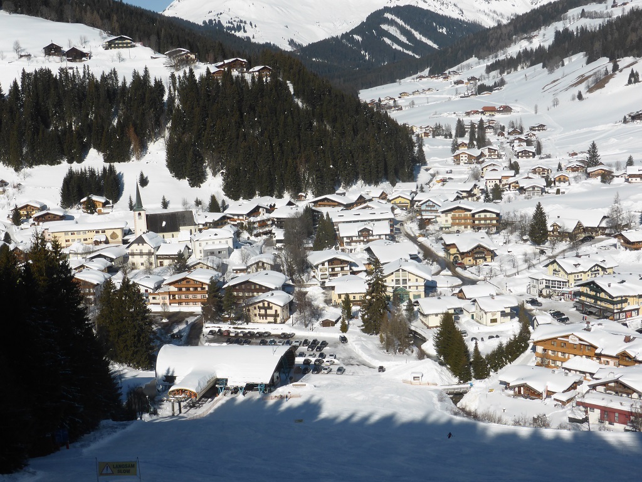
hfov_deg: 38.9
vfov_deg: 29.7
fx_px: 909
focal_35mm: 49
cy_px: 241
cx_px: 321
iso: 100
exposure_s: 1/2000
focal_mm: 8.5
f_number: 4.5
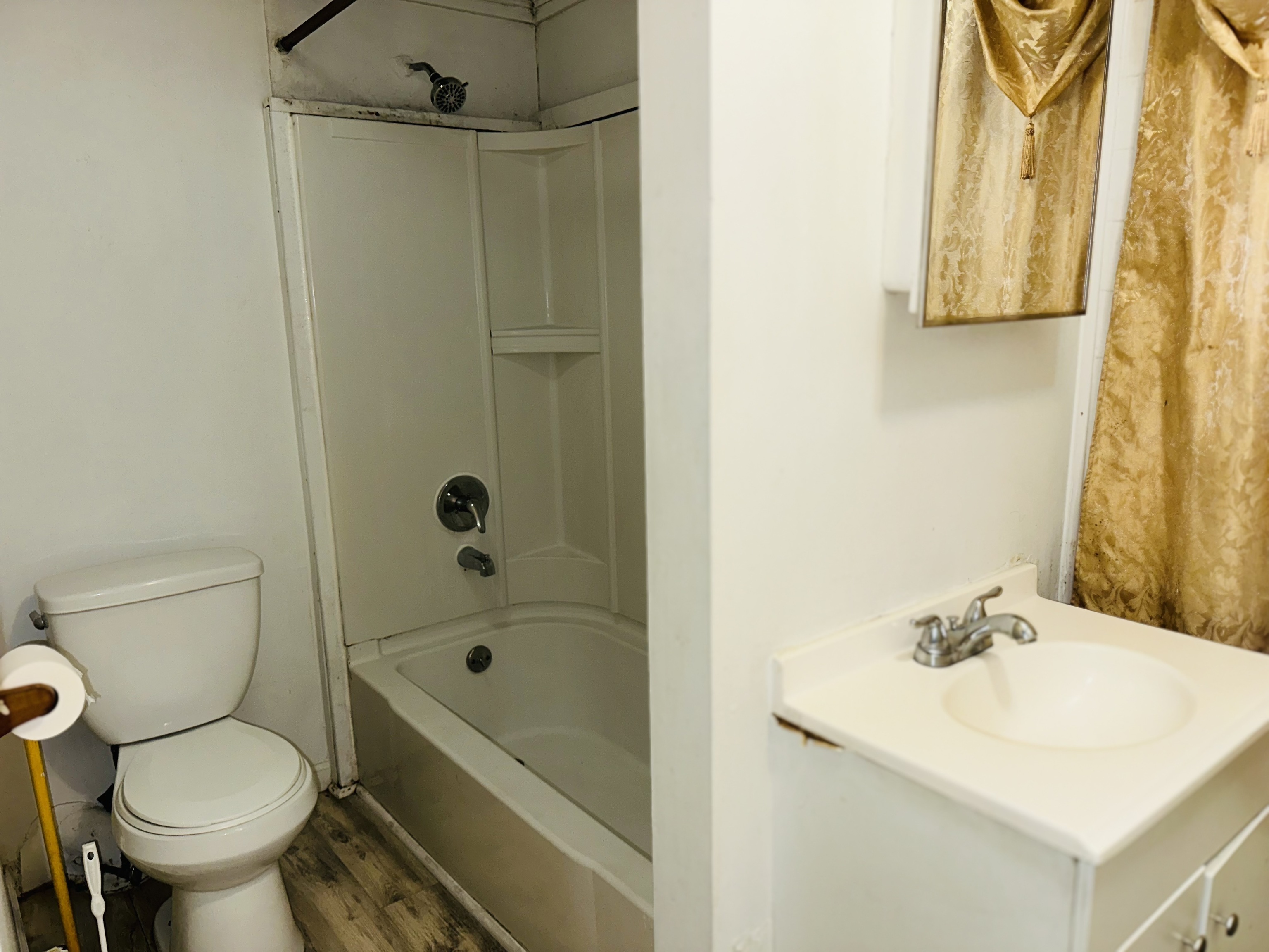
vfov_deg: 56.8
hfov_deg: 71.6
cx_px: 634
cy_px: 476
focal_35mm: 24
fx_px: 880
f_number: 1.78
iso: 50
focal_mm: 6.86
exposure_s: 1/70
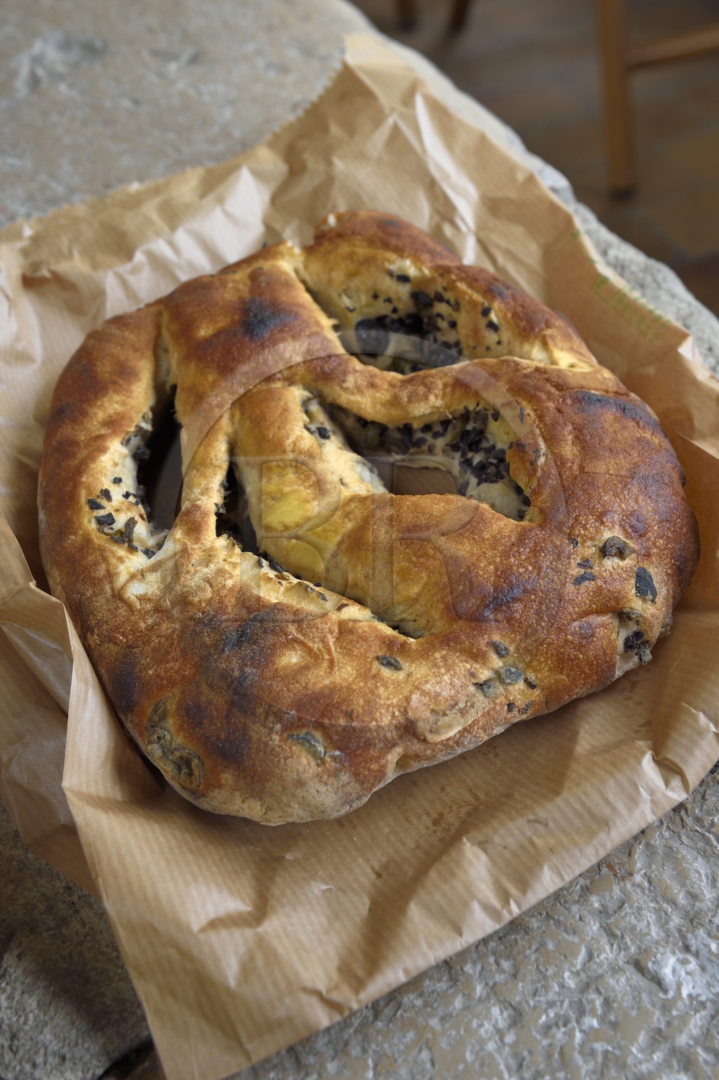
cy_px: 540
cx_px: 360
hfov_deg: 28.0
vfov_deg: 41.1
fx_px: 1439
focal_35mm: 48
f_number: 9
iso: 200
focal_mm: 48
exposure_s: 1/125
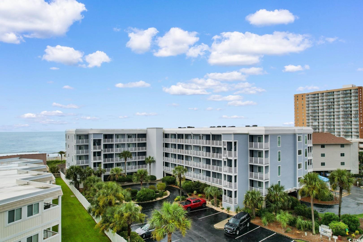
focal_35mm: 22
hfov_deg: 78.6
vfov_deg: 57.2
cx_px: 182
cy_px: 121
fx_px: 222
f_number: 2.8
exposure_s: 1/640
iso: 100
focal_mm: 8.38
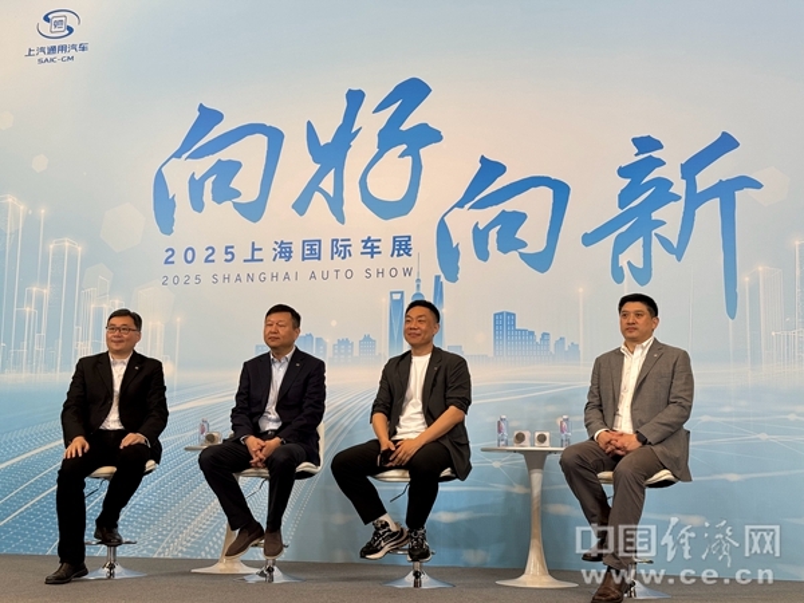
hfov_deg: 39.7
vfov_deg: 30.3
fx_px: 1115
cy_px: 302
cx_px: 402
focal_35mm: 48
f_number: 1.78
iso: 50
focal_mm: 6.76
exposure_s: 1/50
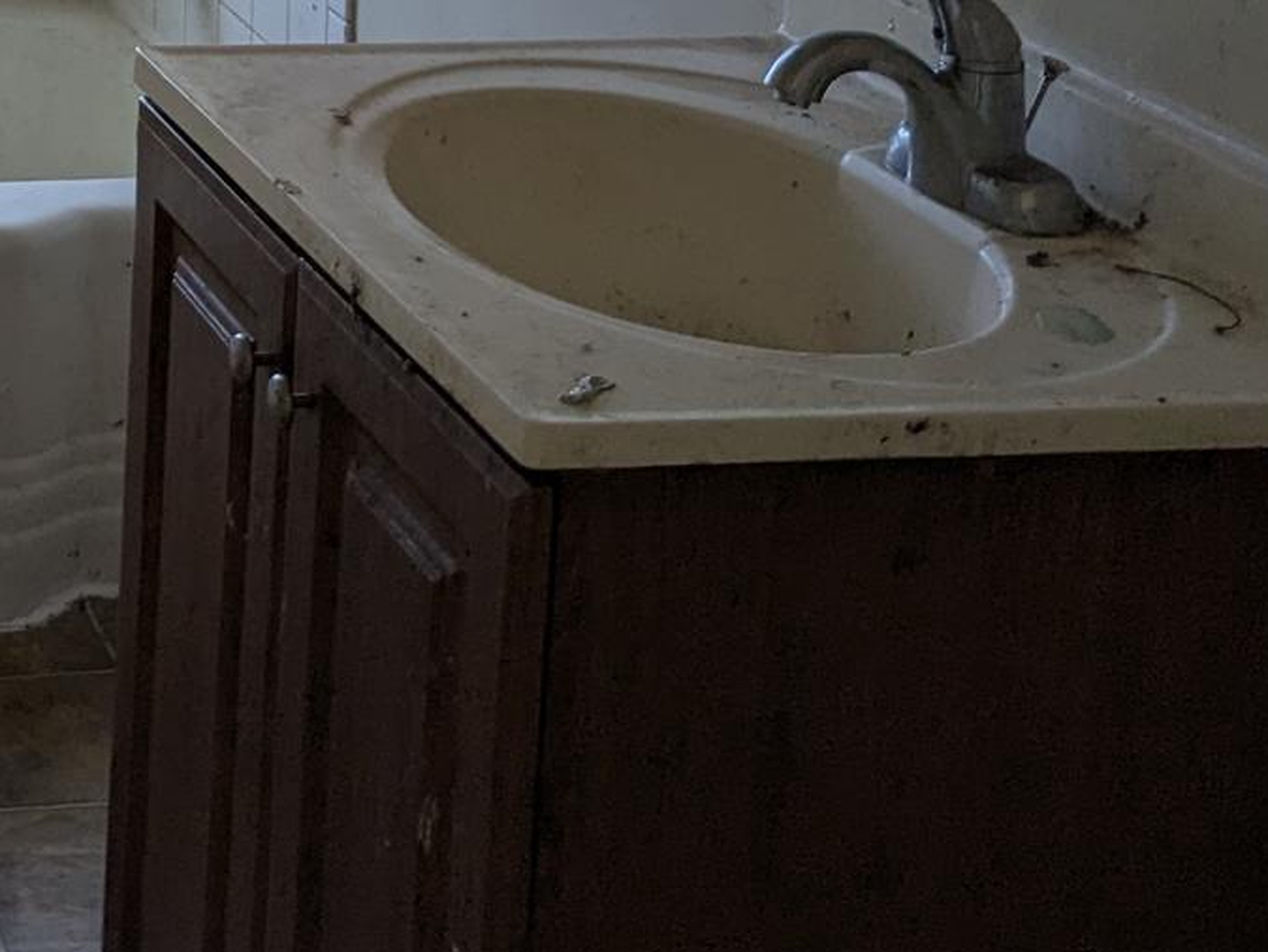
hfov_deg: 21.5
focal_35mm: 82
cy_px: -391
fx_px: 3005
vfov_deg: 16.7
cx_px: -393
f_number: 1.73
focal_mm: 4.38
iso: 76
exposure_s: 1/263
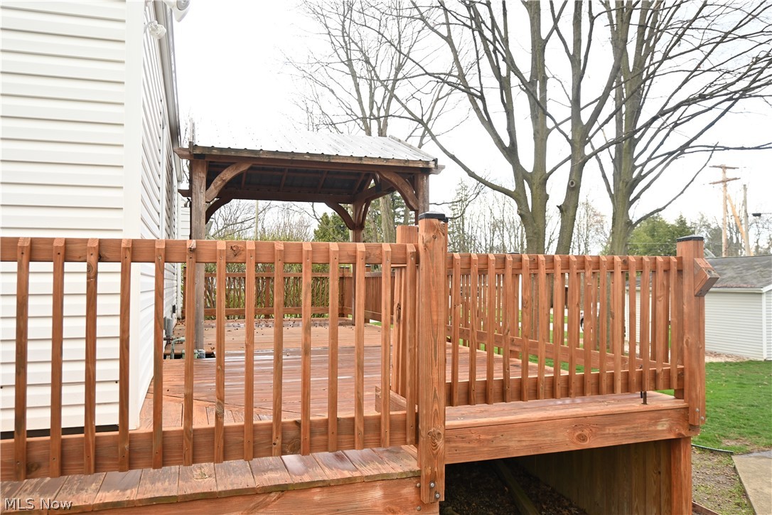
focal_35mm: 28
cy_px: 258
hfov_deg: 64.6
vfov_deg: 45.7
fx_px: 611
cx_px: 386
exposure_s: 1/60
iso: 100
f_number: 3.8
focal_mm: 19
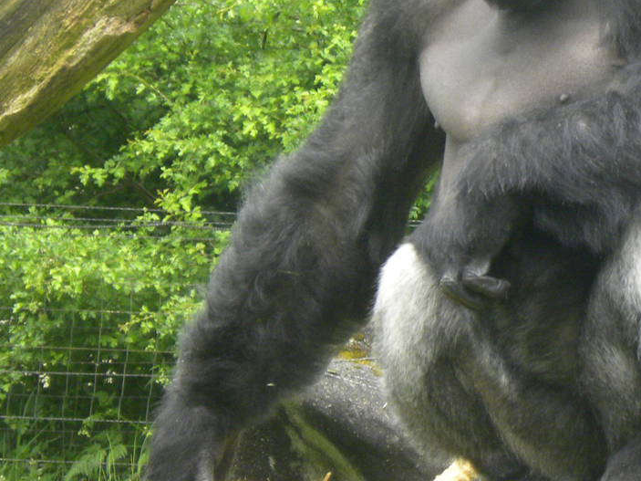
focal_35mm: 562
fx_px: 10405
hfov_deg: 3.5
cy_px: 240
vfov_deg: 2.6
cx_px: 562
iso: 171
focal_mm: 44
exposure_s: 1/67.5
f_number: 4.5
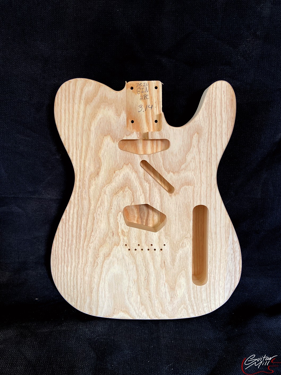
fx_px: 281
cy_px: 188
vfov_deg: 67.3
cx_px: 140
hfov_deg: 53.1
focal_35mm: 26
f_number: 1.8
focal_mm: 4.25
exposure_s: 1/120
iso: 125
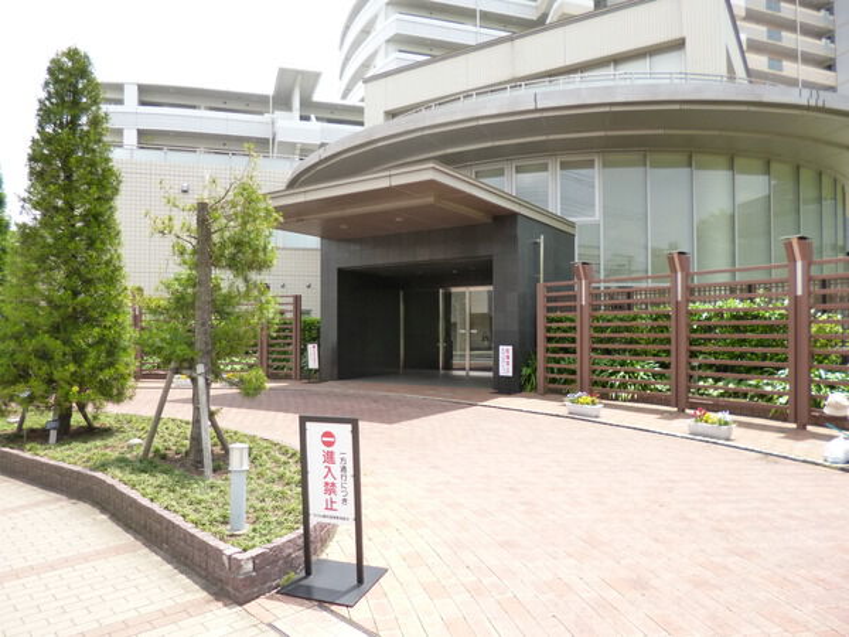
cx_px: 424
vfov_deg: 56.8
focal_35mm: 24
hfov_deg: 71.6
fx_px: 589
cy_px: 318
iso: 160
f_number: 2.5
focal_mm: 4.3
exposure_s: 1/500
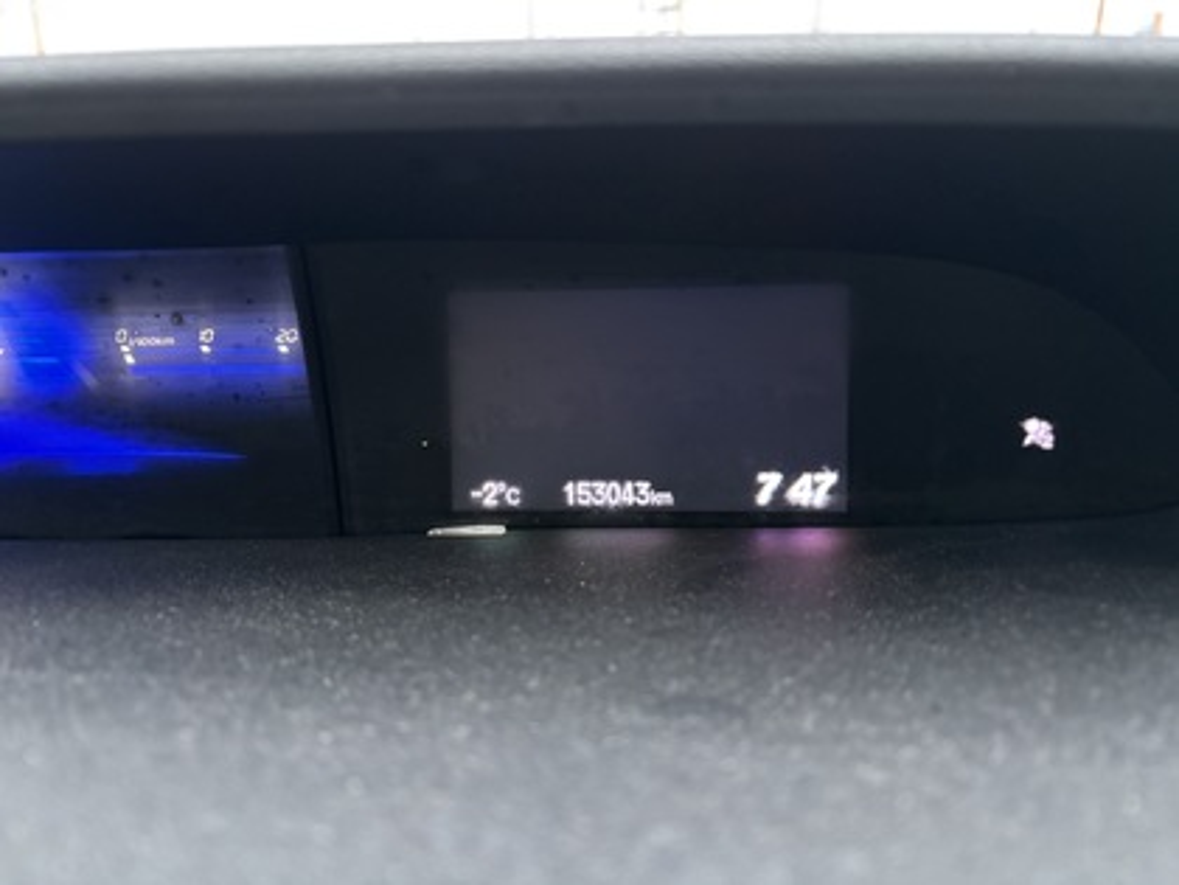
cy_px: 442
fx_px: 886
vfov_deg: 53.1
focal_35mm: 26
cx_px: 590
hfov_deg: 67.3
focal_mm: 5.96
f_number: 1.6
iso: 640
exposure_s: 1/30
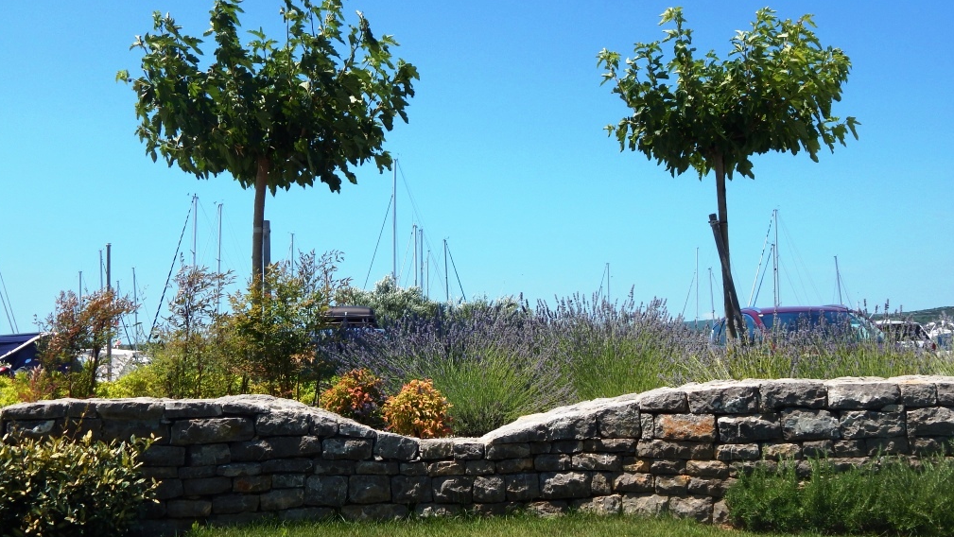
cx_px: 472
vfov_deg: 28.3
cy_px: 300
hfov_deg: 48.3
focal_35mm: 42
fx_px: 1063
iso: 125
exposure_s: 1/500
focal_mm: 6.8
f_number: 6.9
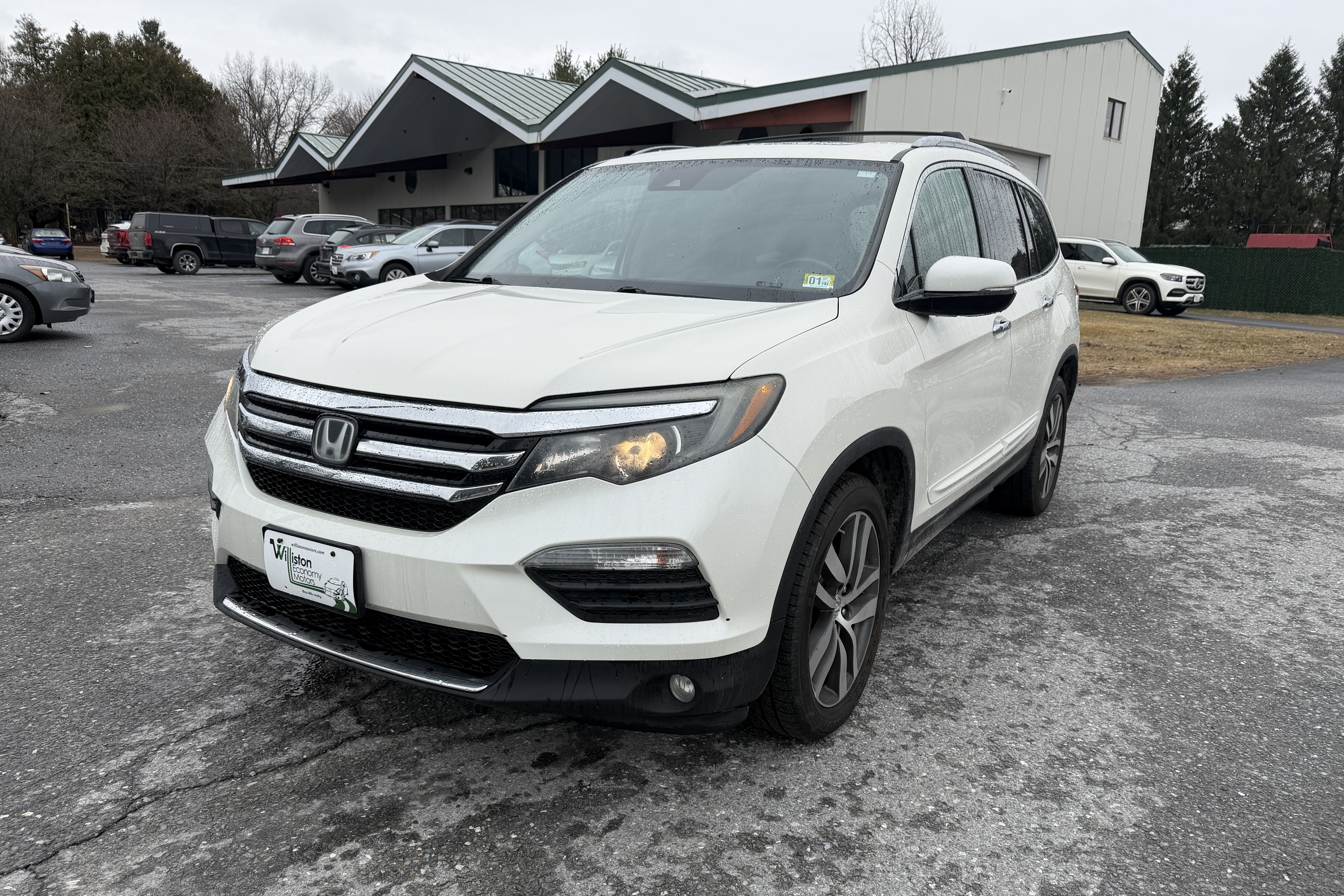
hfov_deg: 71.5
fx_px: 933
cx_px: 671
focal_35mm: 25
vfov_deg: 51.3
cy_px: 477
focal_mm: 6.76
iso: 80
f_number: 1.78
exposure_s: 1/2299
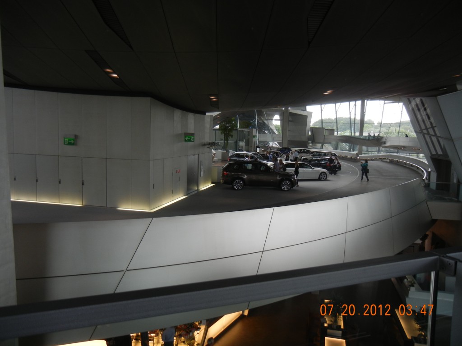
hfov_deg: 60.0
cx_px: 231
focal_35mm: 30
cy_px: 173
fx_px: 400
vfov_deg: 46.8
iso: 160
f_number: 3.5
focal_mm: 5.4
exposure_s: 1/123
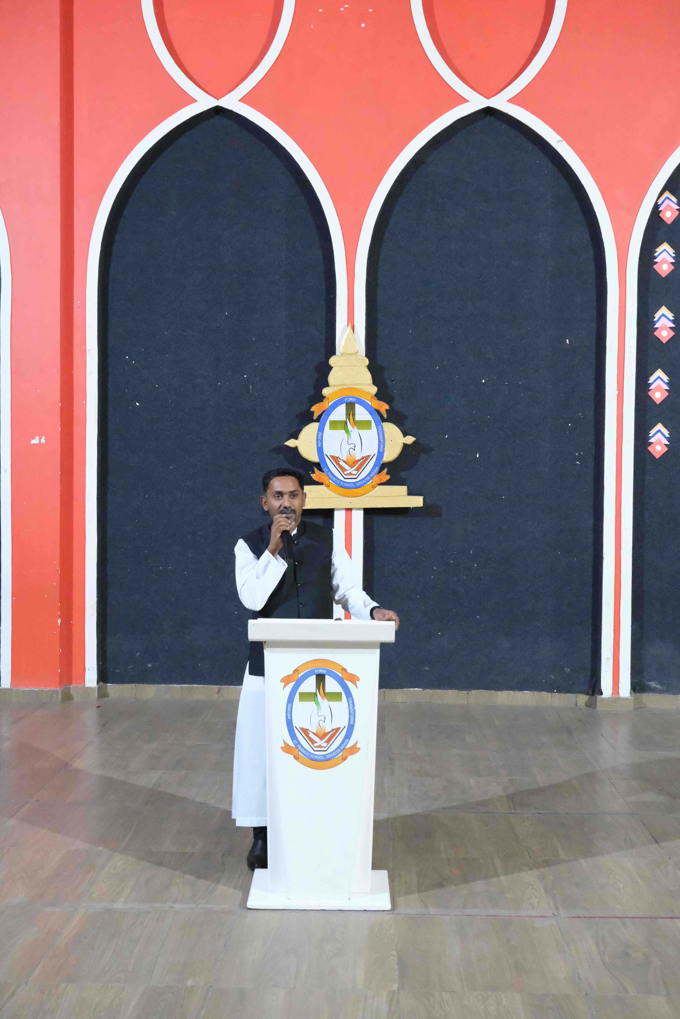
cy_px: 510
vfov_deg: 54.4
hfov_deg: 37.9
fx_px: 992
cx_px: 340
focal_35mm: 35
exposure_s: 1/60
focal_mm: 23.5
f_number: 5
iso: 12800
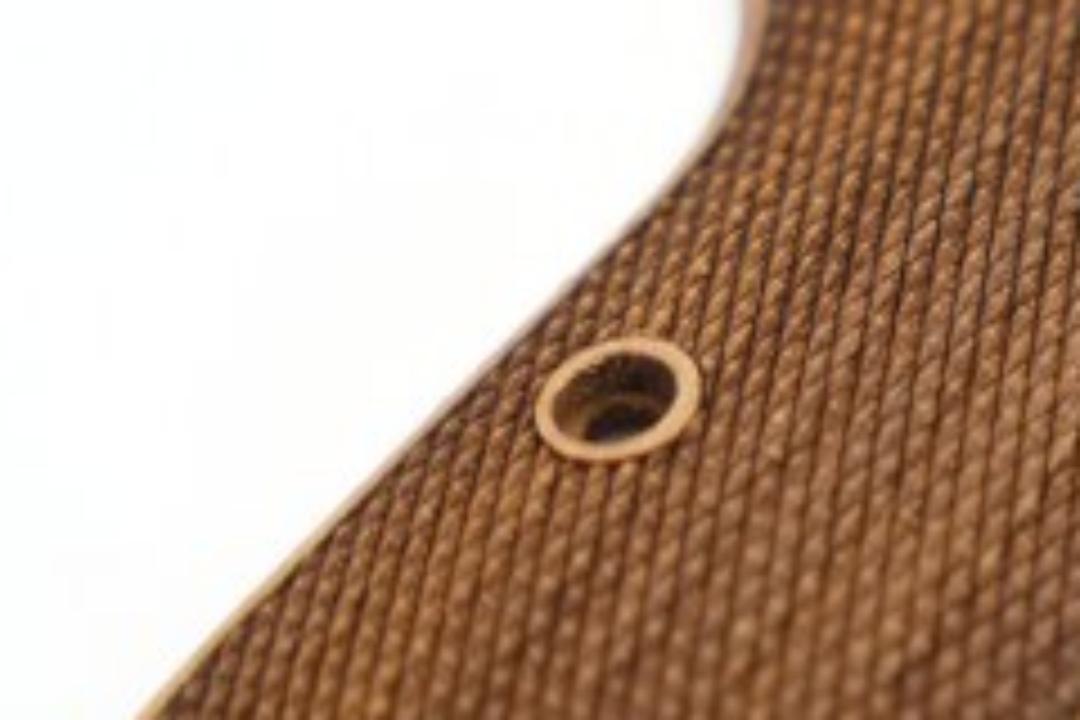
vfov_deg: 5.9
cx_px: 1418
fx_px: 6989
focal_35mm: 233
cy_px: 299
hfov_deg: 8.7
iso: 100
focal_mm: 70
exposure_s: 1/100
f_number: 3.5
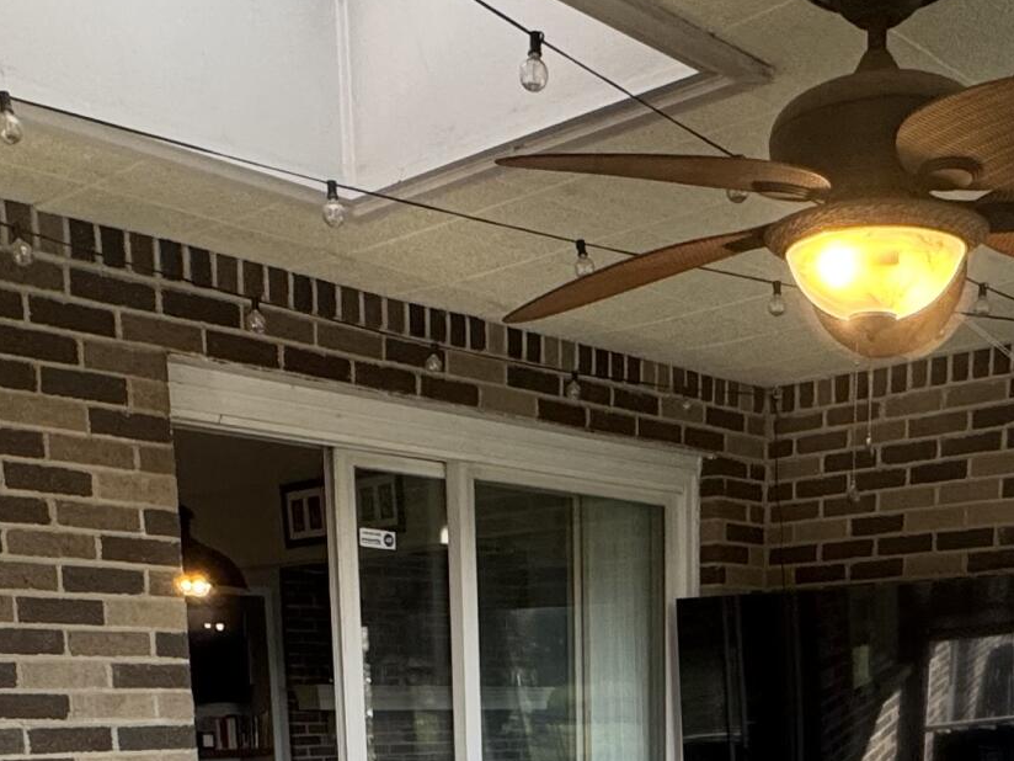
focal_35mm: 51
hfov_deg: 37.3
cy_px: 1076
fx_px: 1494
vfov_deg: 23.8
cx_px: 639
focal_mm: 2.22
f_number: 2.2
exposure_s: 1/120
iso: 160
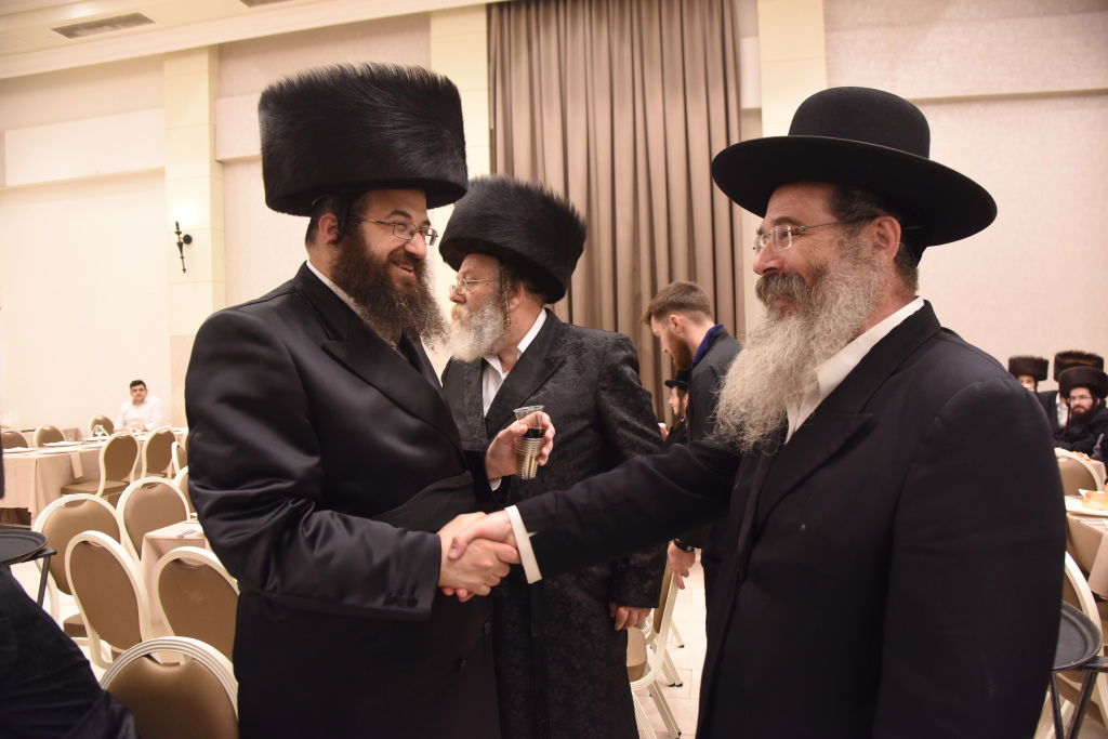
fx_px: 739
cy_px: 370
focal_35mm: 24
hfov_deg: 73.7
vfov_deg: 53.1
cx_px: 554
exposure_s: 1/100
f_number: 5
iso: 2000
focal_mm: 24
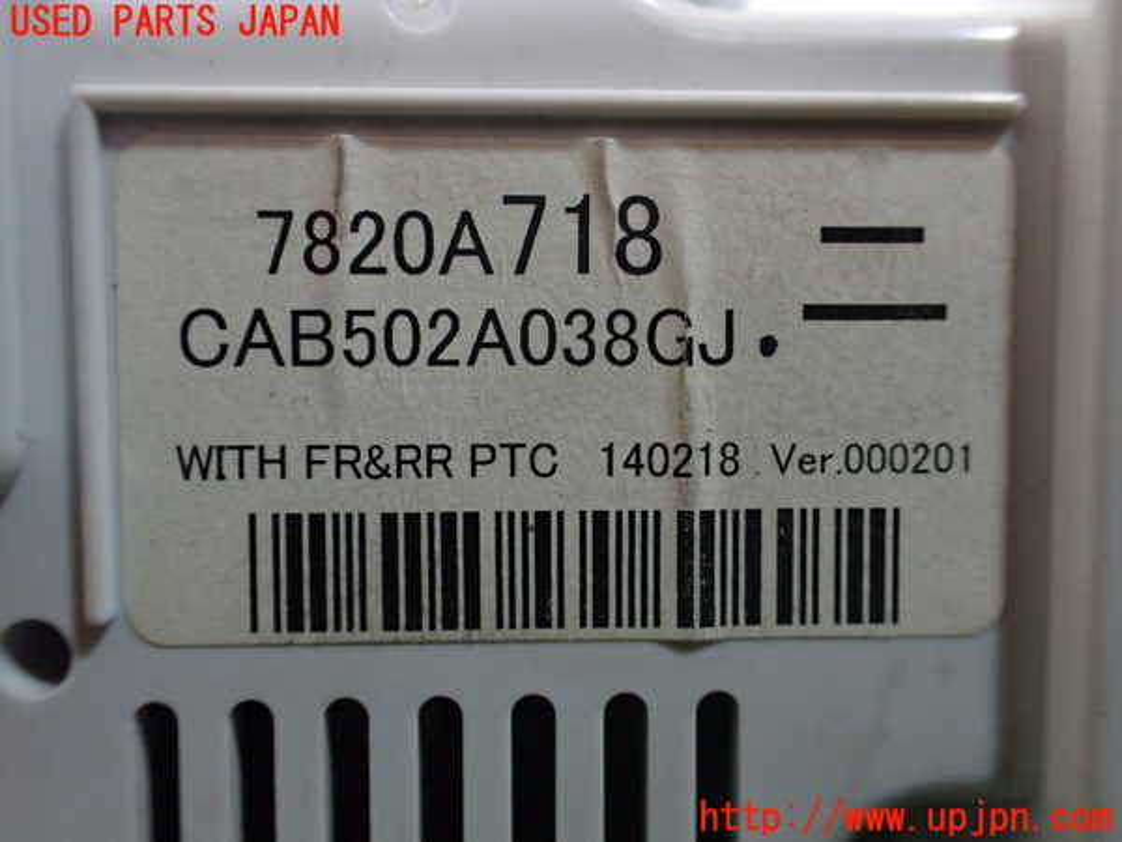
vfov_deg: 46.8
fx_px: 972
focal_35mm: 30
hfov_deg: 60.0
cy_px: 421
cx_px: 561
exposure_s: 1/80
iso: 800
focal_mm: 5.4
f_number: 2.3
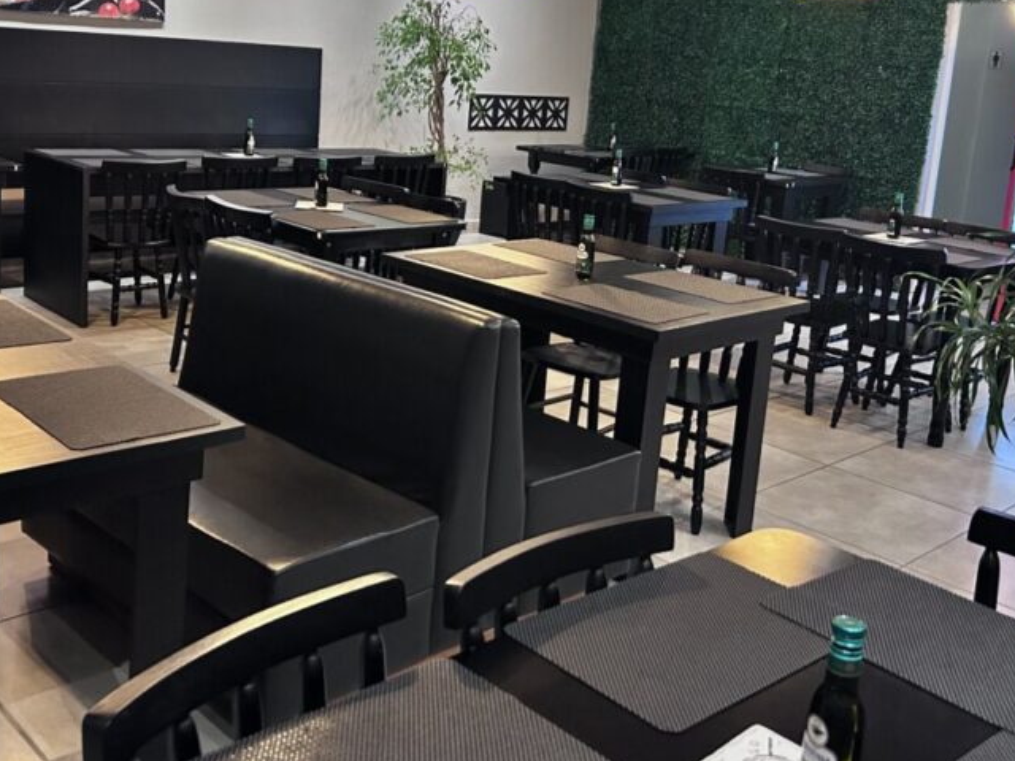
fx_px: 1144
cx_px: 476
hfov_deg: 47.8
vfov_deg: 36.4
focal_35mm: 39
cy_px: 247
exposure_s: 1/40
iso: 500
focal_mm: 5.7
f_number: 1.5
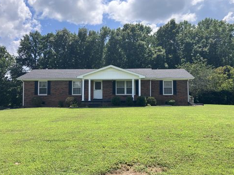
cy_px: 87
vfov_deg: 48.2
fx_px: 196
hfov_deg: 61.7
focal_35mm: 29
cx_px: 115
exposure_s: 1/1621
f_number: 1.8
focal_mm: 3.99
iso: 32
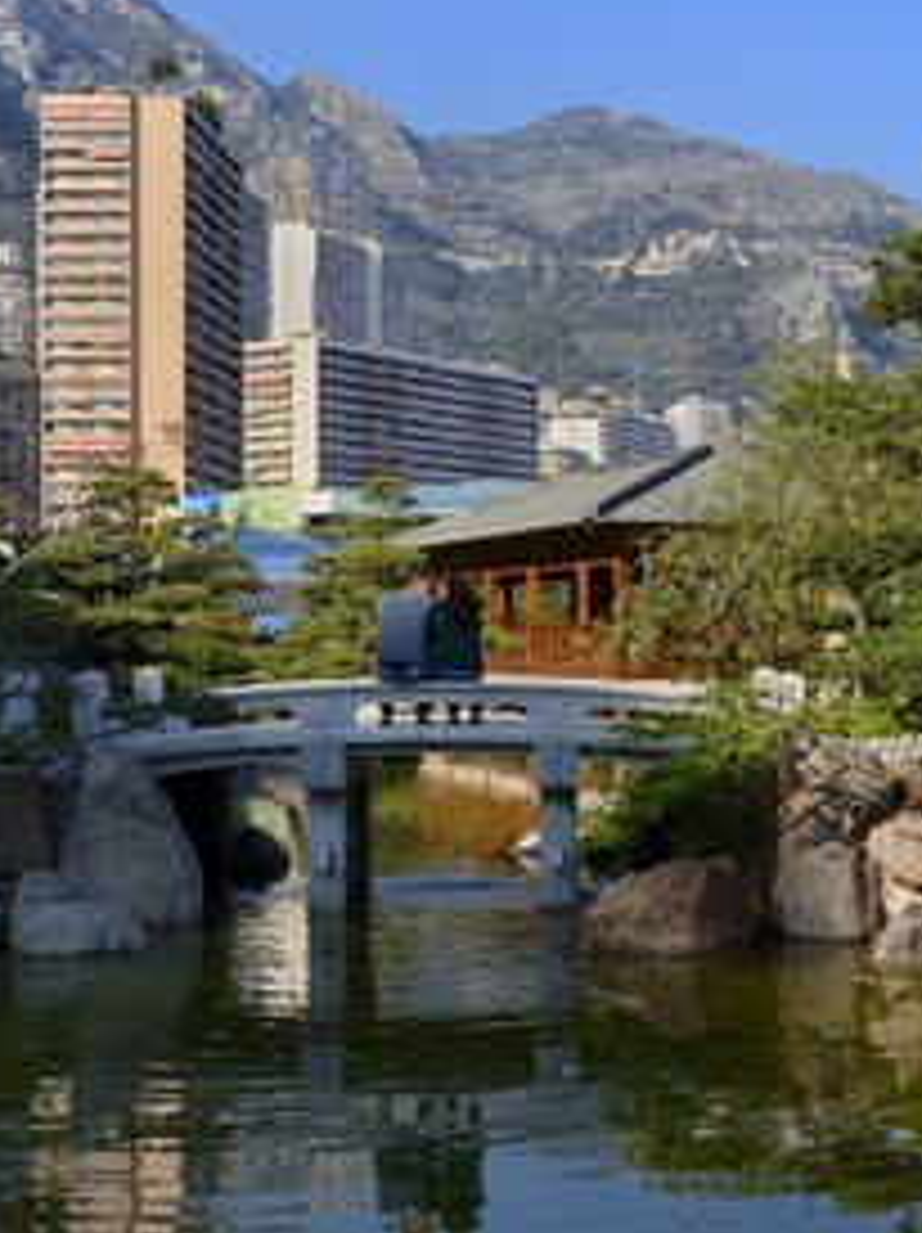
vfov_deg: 32.7
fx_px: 2099
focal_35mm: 59
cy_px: 608
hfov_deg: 24.7
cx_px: 607
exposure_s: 1/200
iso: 200
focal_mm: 40
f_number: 10
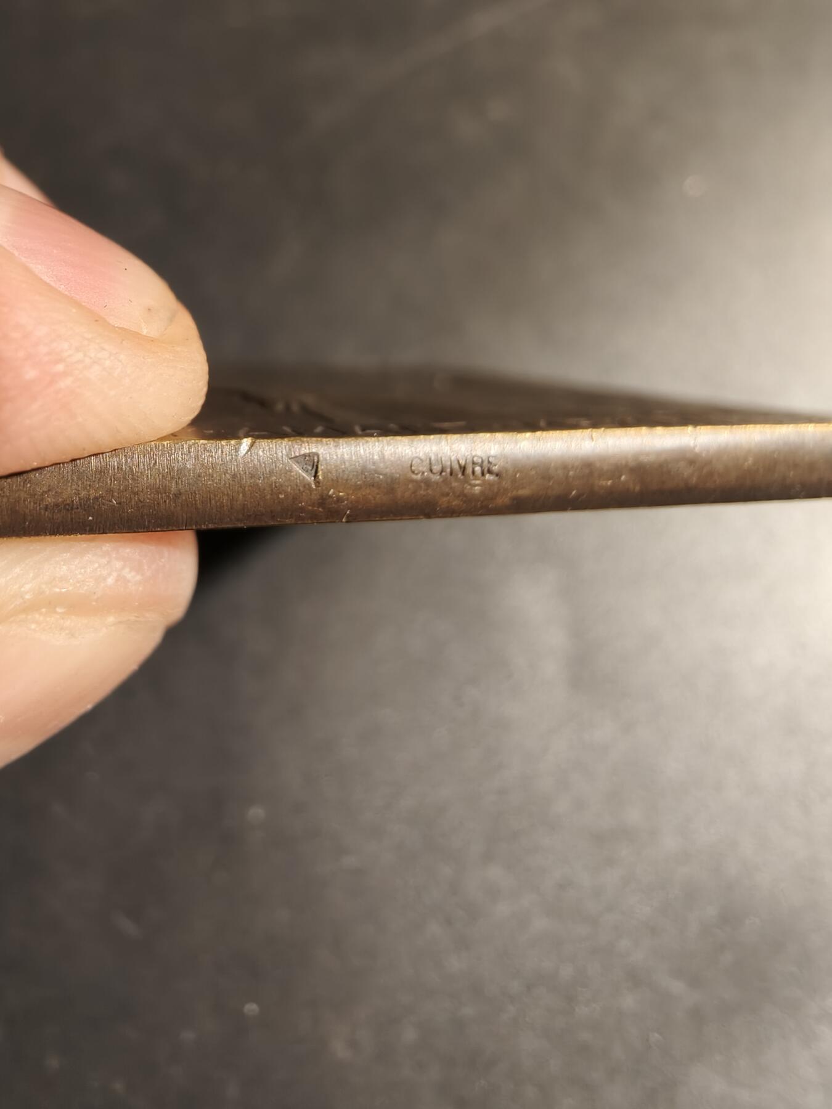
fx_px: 737
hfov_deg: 58.9
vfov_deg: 73.9
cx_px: 416
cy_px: 554
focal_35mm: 23
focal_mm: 2.32
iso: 200
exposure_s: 1/58.5
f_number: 2
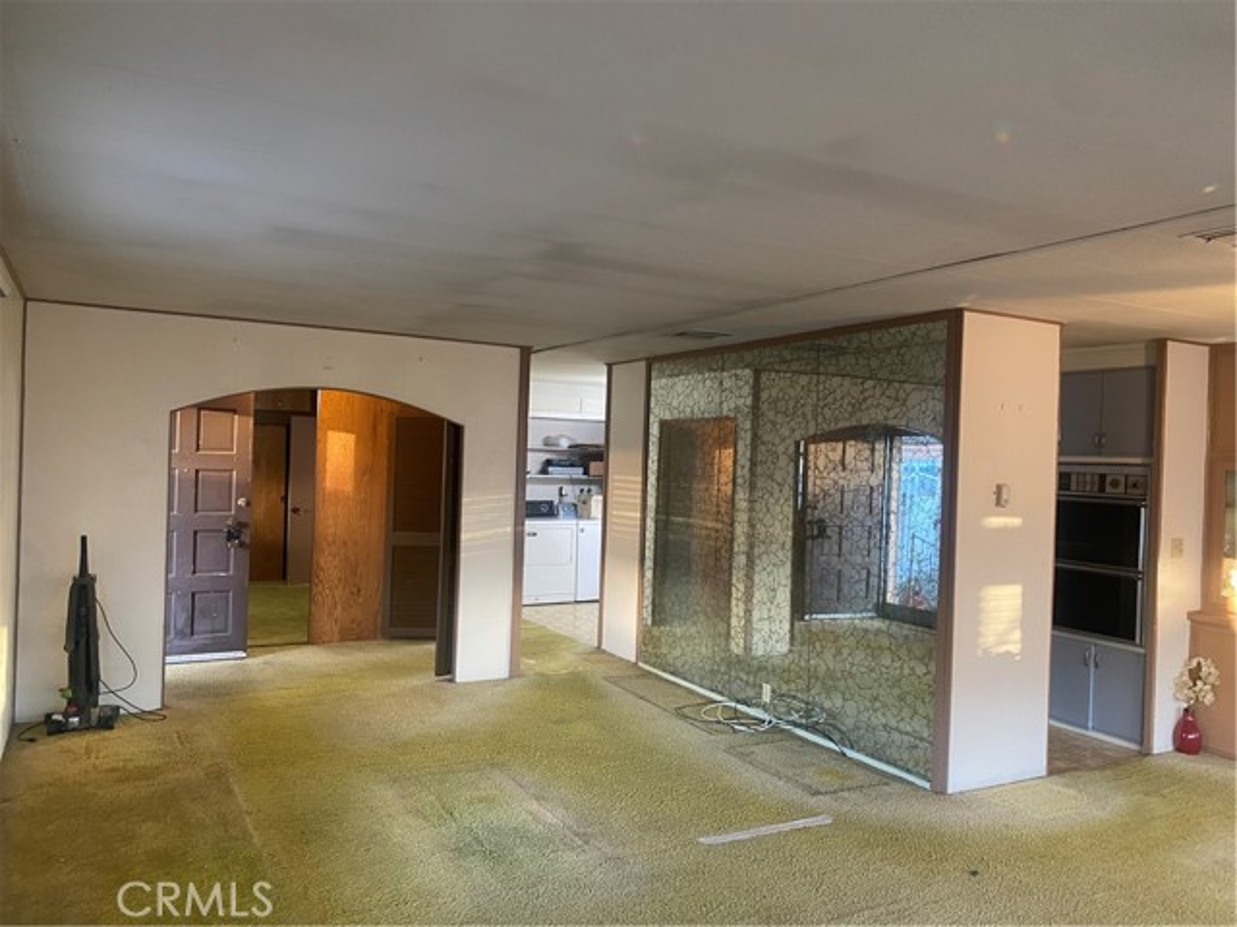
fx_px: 929
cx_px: 618
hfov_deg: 67.3
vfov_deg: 53.1
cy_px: 464
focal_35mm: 26
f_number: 1.8
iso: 160
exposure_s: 1/60
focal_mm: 4.25
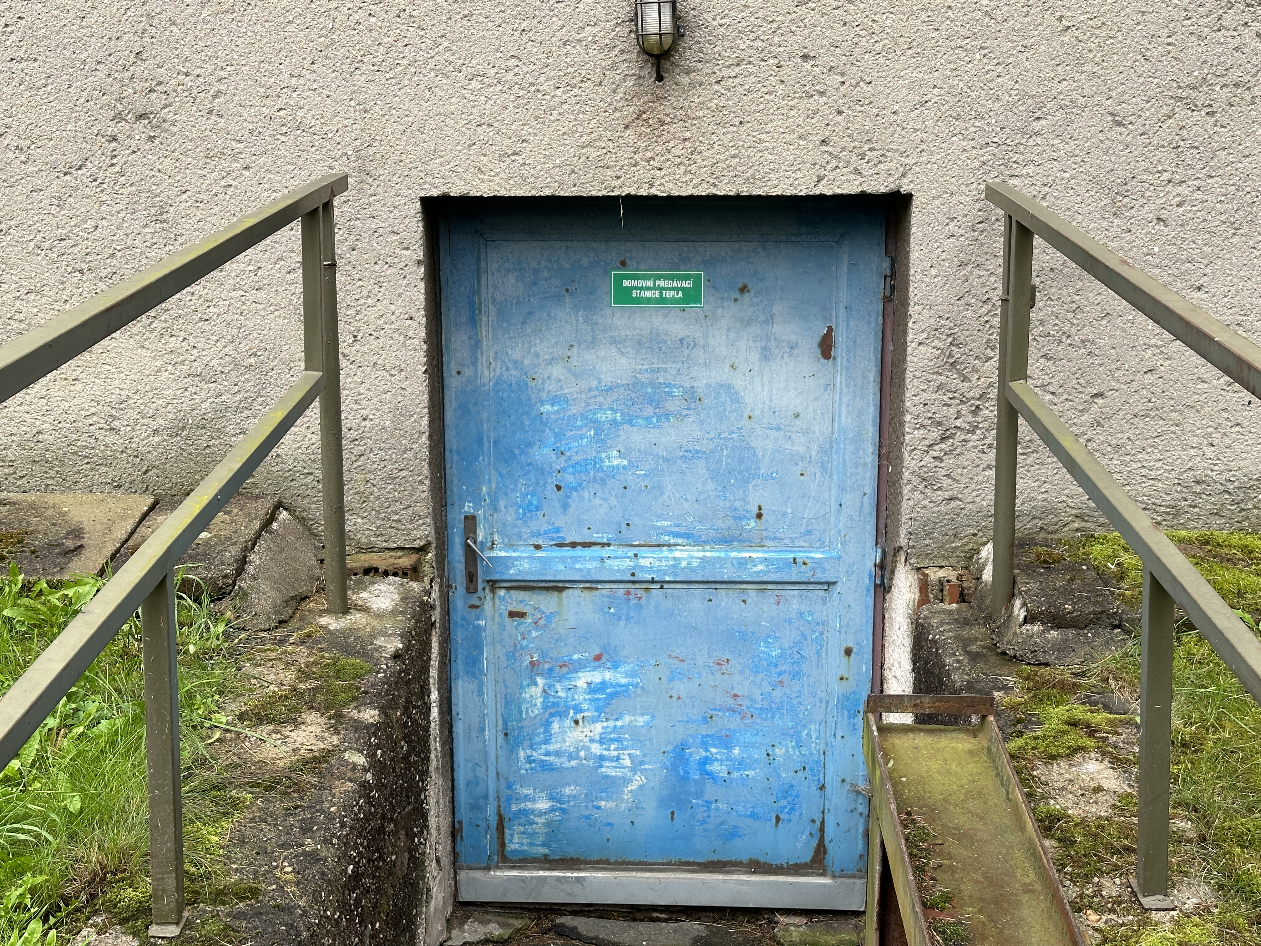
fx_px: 1749
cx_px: 630
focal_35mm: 48
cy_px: 473
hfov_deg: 39.7
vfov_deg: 30.3
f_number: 1.78
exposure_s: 1/122
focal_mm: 6.86
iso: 50
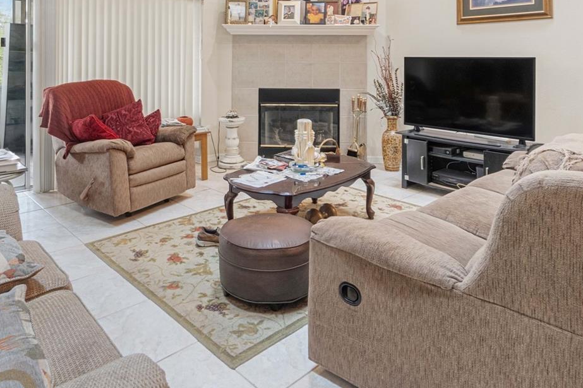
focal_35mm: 26
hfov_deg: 69.2
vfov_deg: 46.0
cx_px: 258
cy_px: 58
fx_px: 421
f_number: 9
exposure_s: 1.6
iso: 100
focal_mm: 10
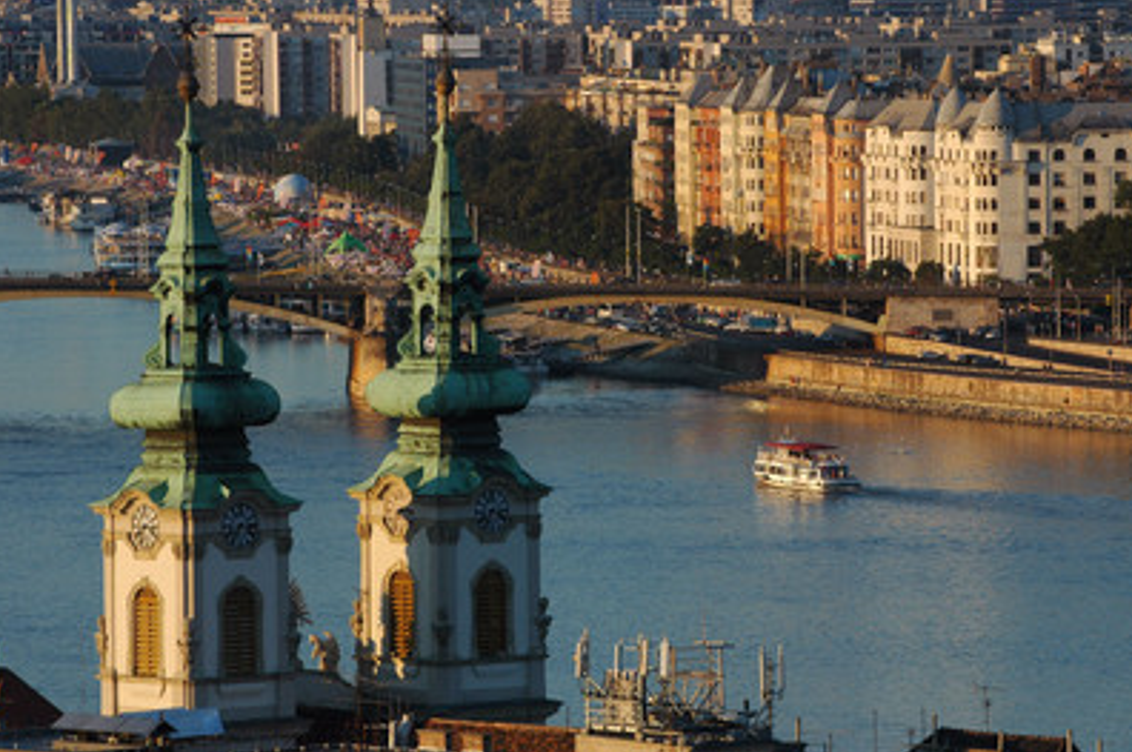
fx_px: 10018
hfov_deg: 6.5
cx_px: 587
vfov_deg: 4.3
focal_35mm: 319
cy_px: 375
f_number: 7.1
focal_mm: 200
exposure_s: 1/200
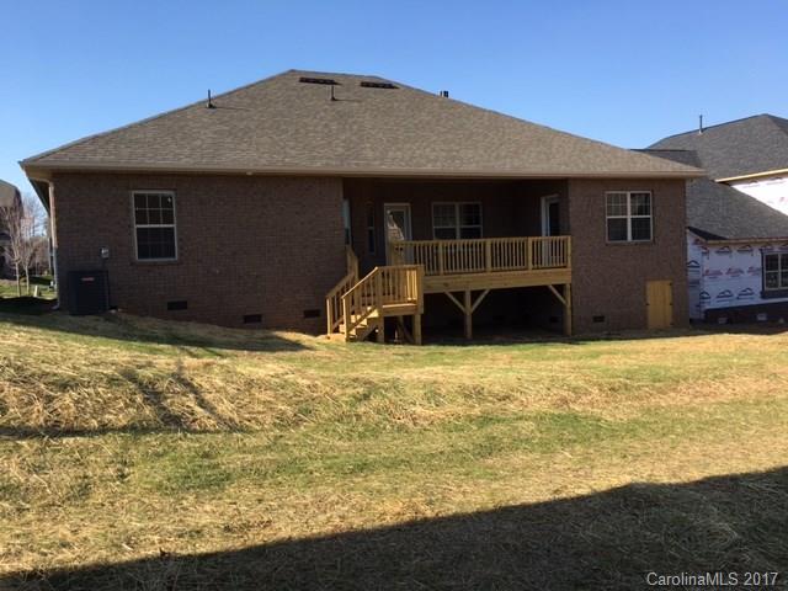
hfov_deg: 61.7
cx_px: 394
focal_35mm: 29
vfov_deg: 48.2
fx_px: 660
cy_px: 296
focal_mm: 4.15
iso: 25
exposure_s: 1/905
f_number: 2.2
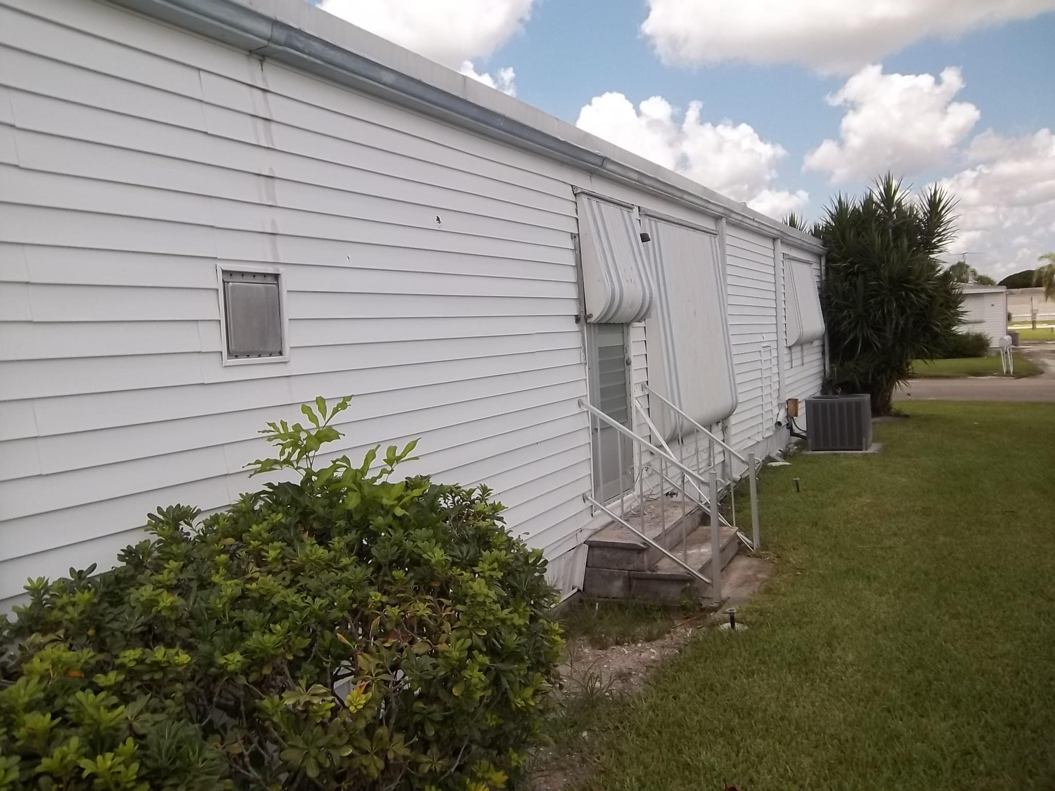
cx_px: 528
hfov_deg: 63.4
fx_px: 853
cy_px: 396
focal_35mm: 28
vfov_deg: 49.7
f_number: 7.86
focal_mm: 5.05
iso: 64
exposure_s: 1/160
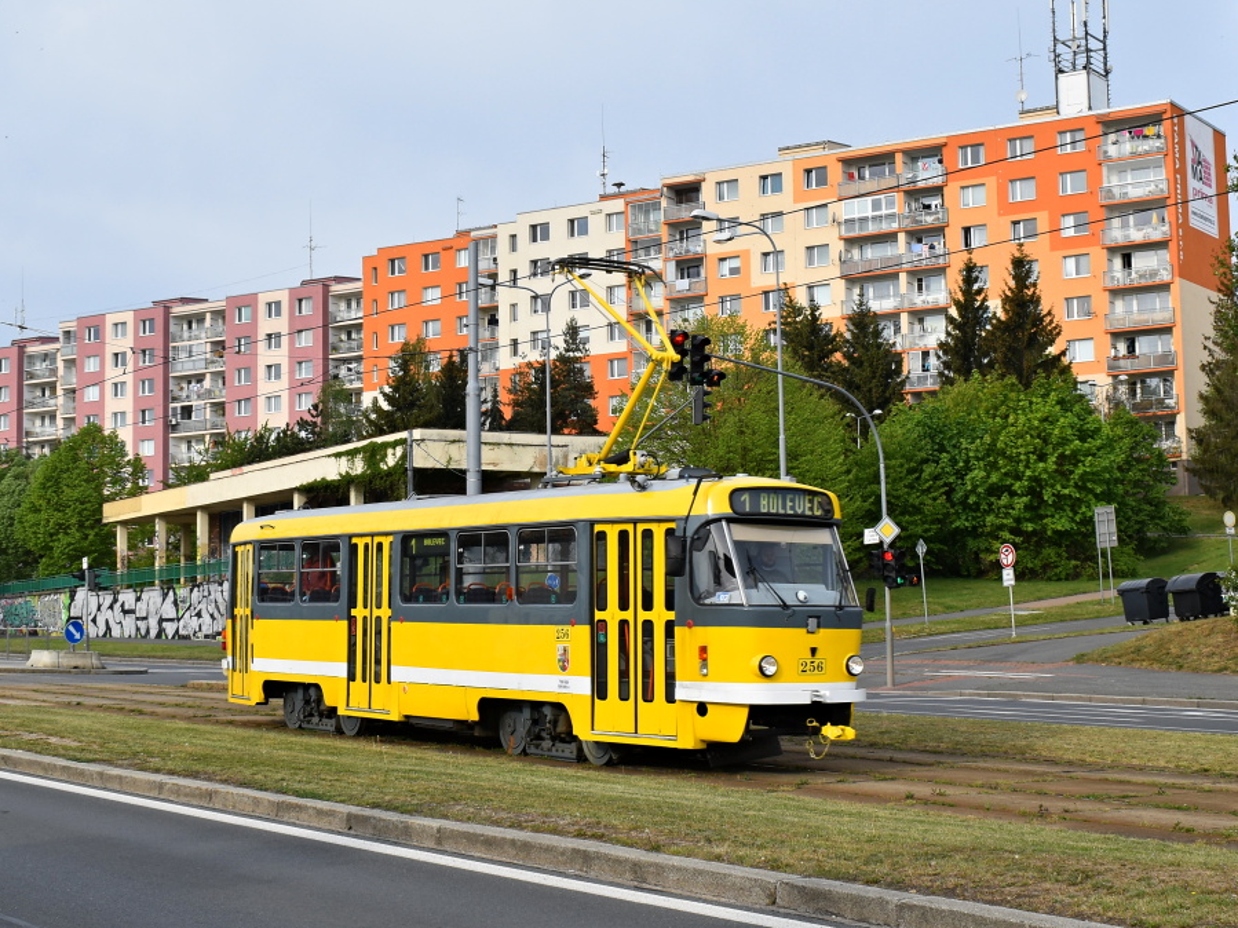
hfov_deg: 41.2
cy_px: 461
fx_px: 1645
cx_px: 545
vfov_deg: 31.5
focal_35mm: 46
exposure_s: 1/320
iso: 200
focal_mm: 28
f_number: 9
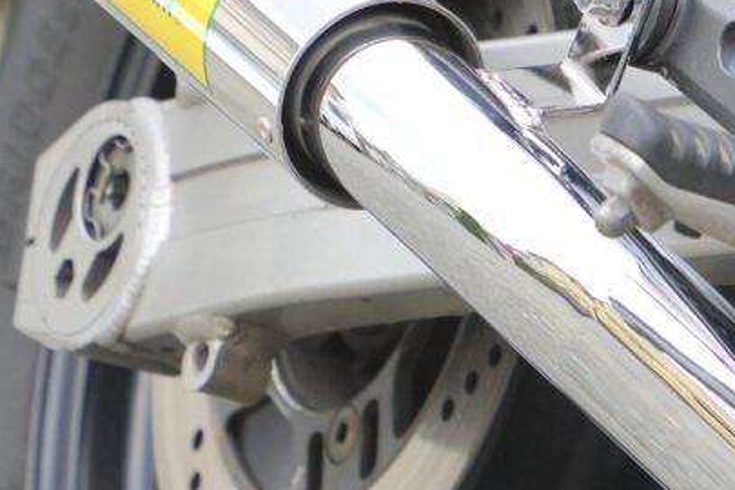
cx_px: 419
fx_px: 15475
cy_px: 131
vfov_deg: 1.8
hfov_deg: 2.7
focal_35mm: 758
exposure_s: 1/350
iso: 250
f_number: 6.3
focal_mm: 200
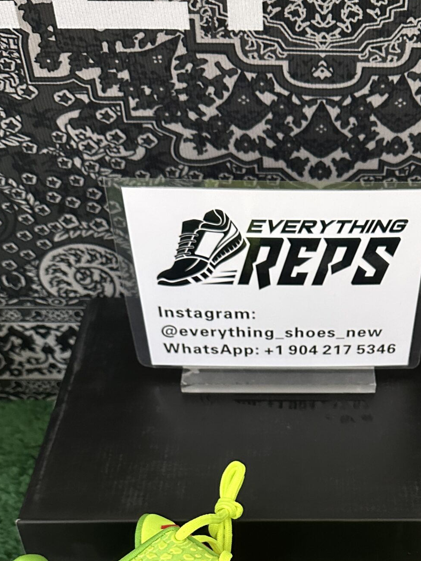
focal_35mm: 47
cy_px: 470
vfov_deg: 38.5
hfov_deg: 30.5
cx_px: 300
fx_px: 762
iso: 640
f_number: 1.78
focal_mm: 6.86
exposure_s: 1/50
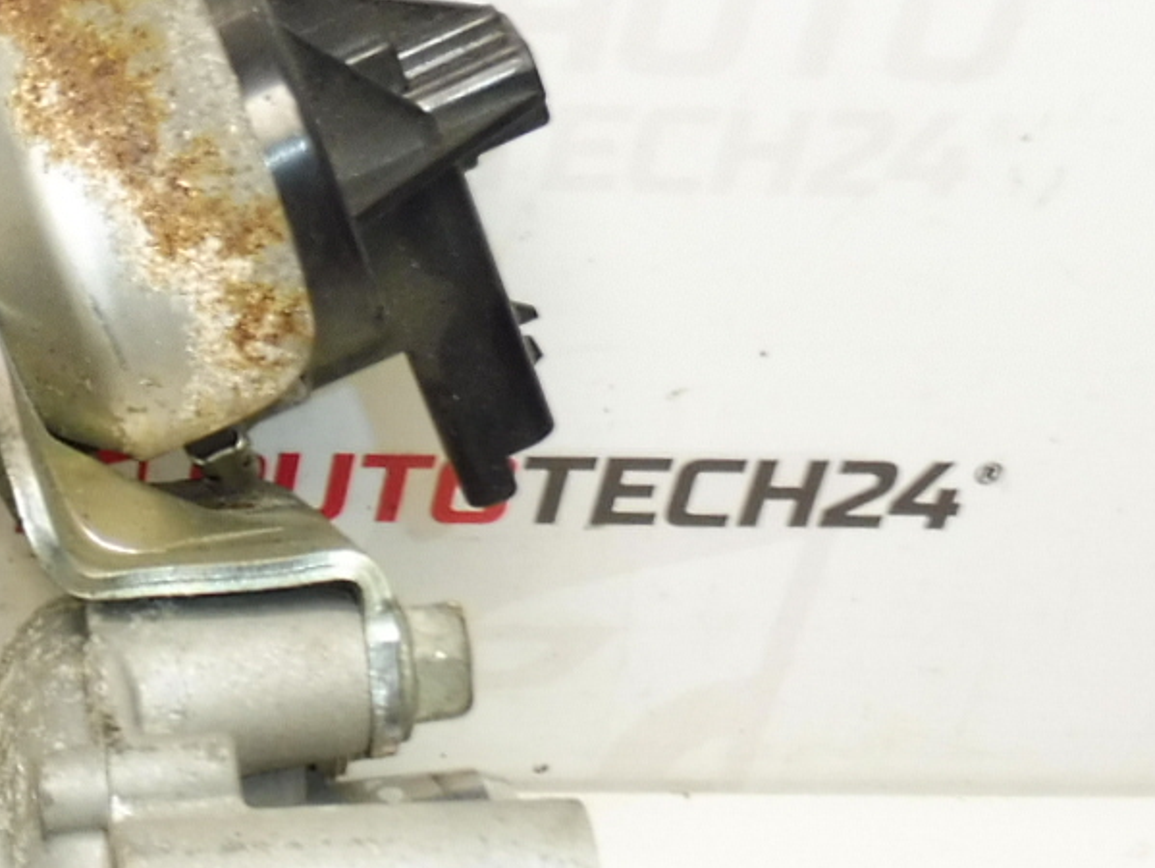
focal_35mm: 82
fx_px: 2738
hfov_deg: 21.9
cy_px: 907
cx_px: -262
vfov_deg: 17.5
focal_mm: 4.3
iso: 200
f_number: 3.5
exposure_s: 1/60
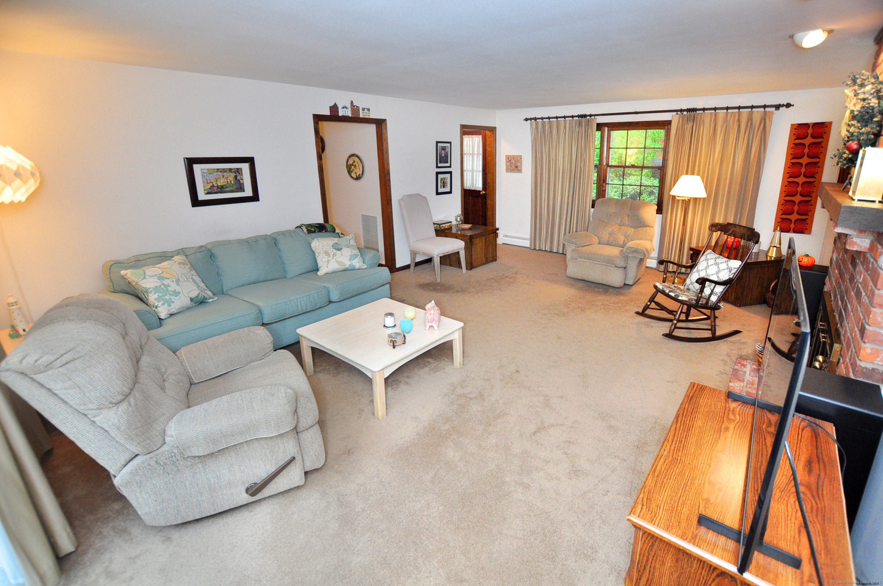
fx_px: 367
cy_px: 293
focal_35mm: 15
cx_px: 442
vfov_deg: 77.2
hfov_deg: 100.5
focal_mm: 10
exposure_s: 1/100
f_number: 3.5
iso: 800
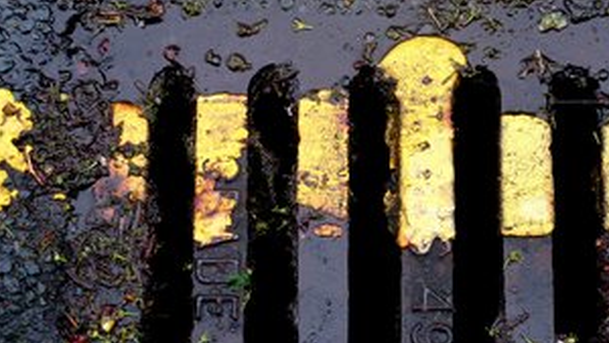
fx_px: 1922
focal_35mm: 119
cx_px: 371
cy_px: 94
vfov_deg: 10.2
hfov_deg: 18.0
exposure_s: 1/90
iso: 200
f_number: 3.4
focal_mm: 18.9
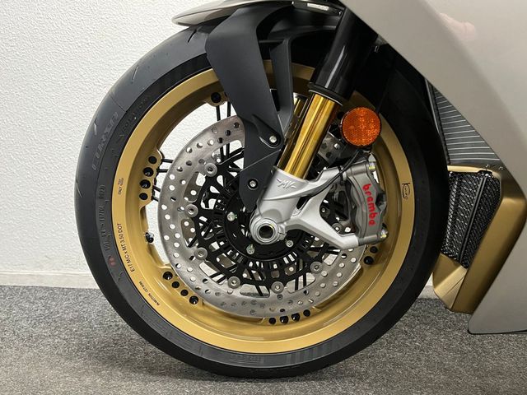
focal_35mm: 26
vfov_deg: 53.1
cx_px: 264
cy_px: 198
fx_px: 396
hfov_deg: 67.3
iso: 500
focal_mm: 5.1
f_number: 1.6
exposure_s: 1/50
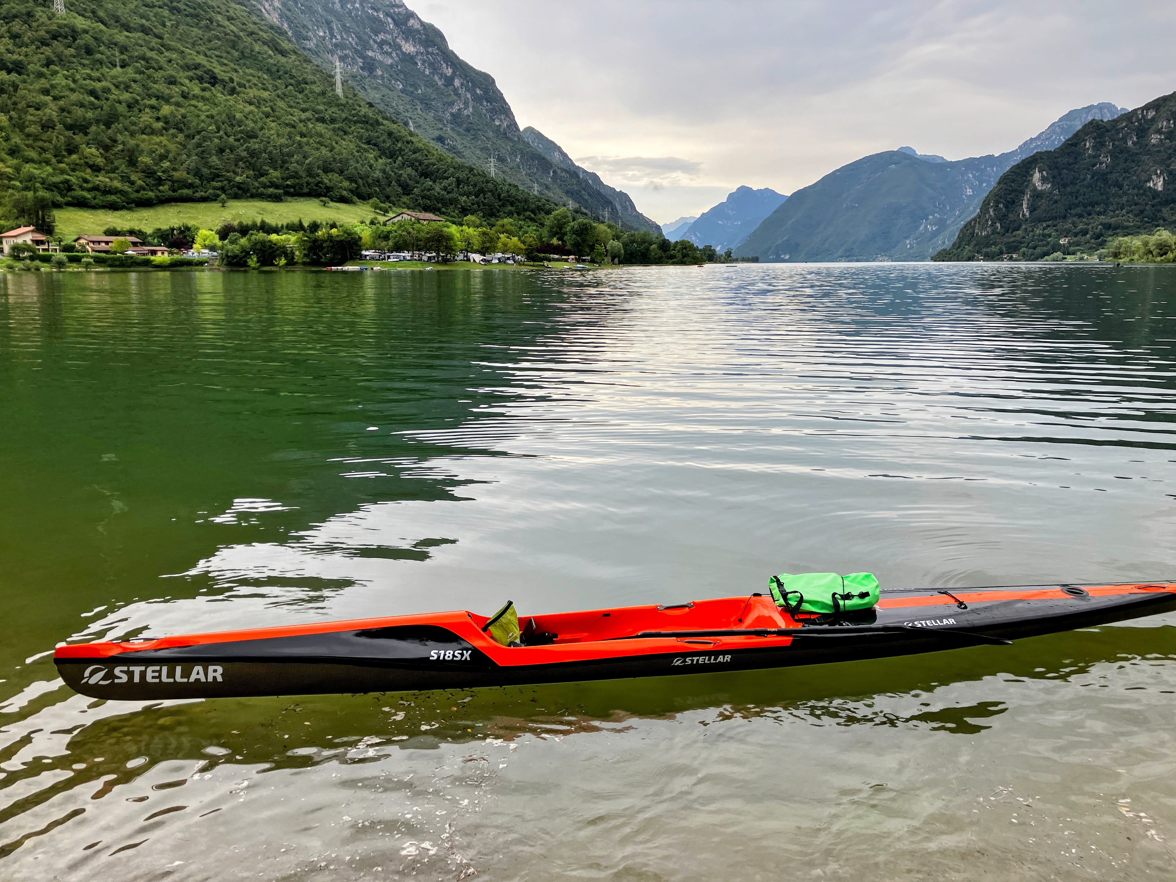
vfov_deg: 49.7
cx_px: 588
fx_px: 951
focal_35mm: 28
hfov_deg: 63.4
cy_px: 441
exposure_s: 1/281
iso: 32
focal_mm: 3.99
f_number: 1.8
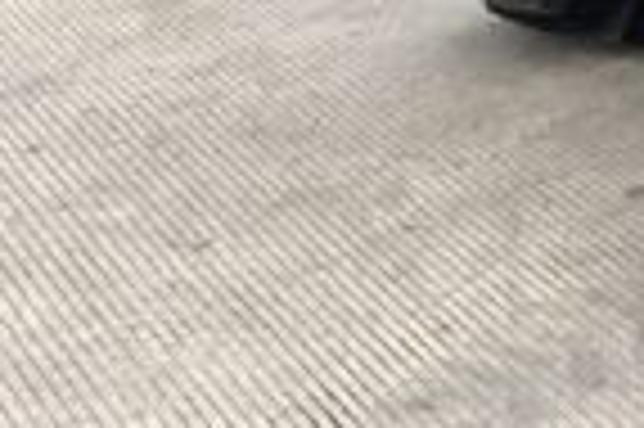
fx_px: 2412
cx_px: 1342
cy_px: -541
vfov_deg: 9.2
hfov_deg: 13.0
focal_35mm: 135
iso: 16
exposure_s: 1/365
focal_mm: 3
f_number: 1.8
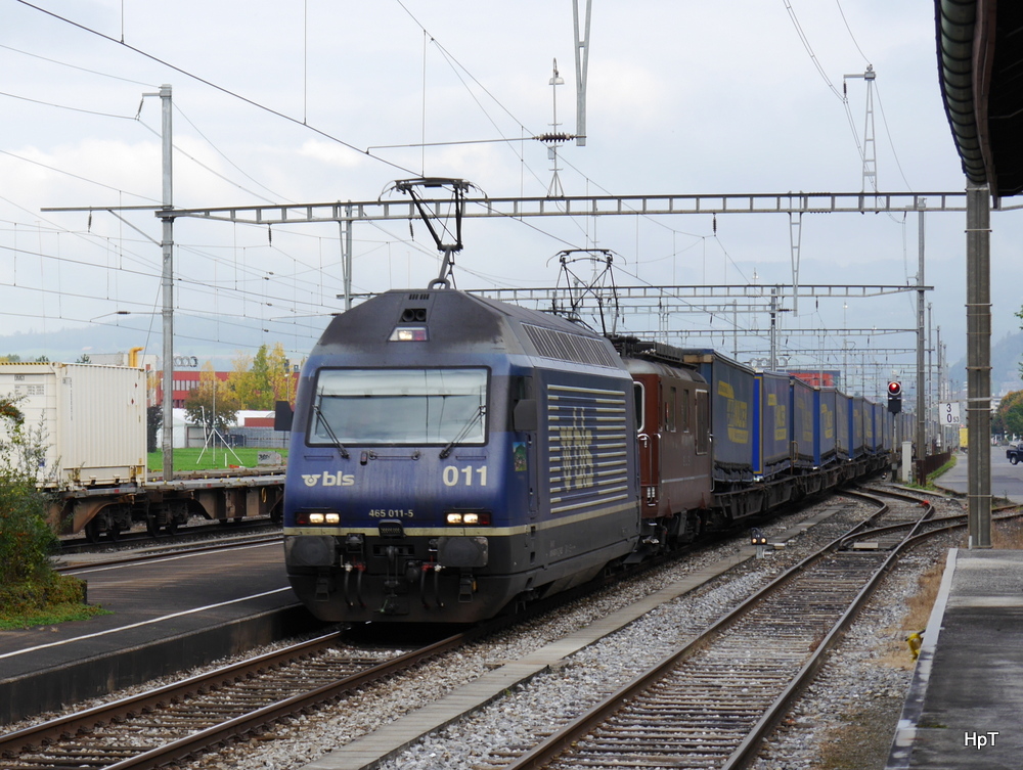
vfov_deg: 17.6
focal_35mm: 84
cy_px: 385
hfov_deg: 23.3
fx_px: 2486
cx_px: 512
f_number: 6.3
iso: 160
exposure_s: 1/200
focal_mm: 42
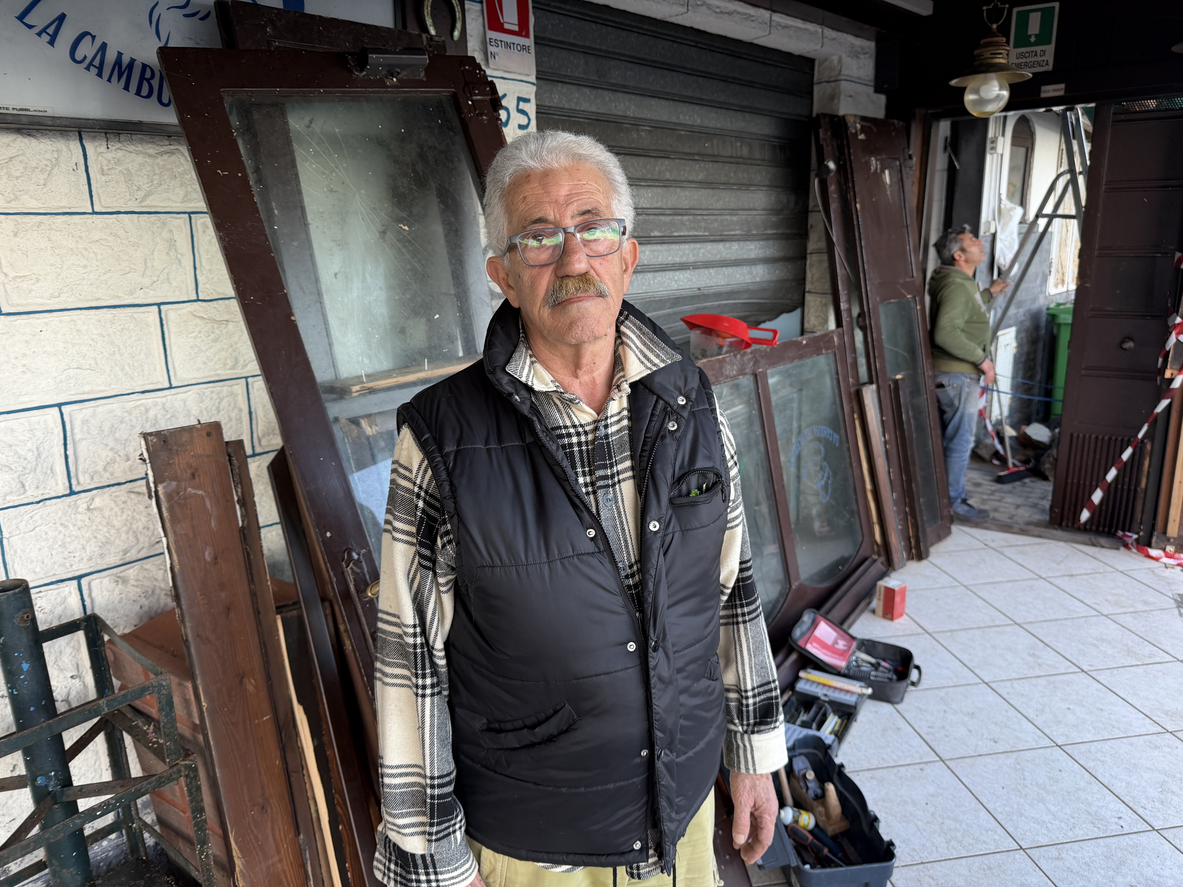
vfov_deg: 56.8
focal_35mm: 24
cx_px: 592
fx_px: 820
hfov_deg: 71.6
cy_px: 444
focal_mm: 6.76
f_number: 1.78
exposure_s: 1/121
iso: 125
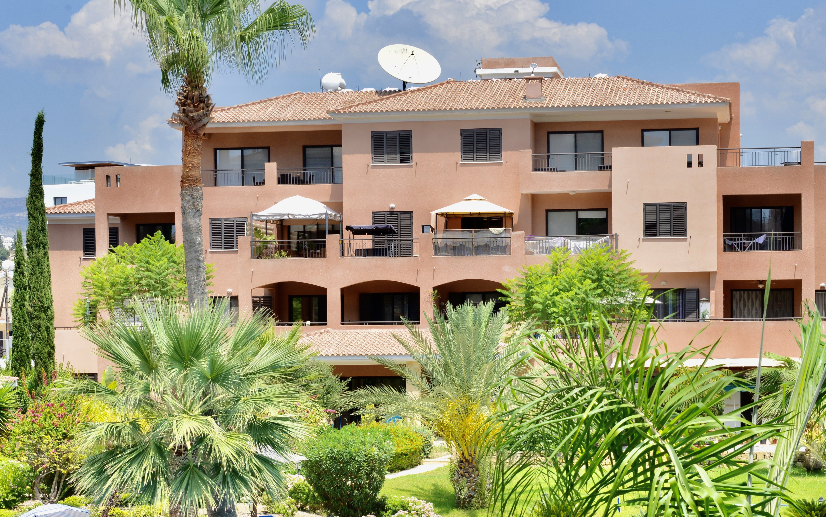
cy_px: 400
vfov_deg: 14.1
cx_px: 410
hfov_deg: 22.6
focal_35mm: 92
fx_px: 2071
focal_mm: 60
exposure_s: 1/250
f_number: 11
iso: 400
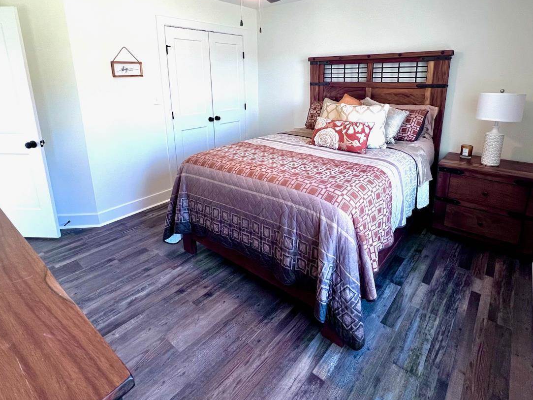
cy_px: 146
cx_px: 279
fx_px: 277
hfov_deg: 87.7
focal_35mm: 18
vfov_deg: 70.3
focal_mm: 1.57
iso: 250
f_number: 1.8
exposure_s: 1/120
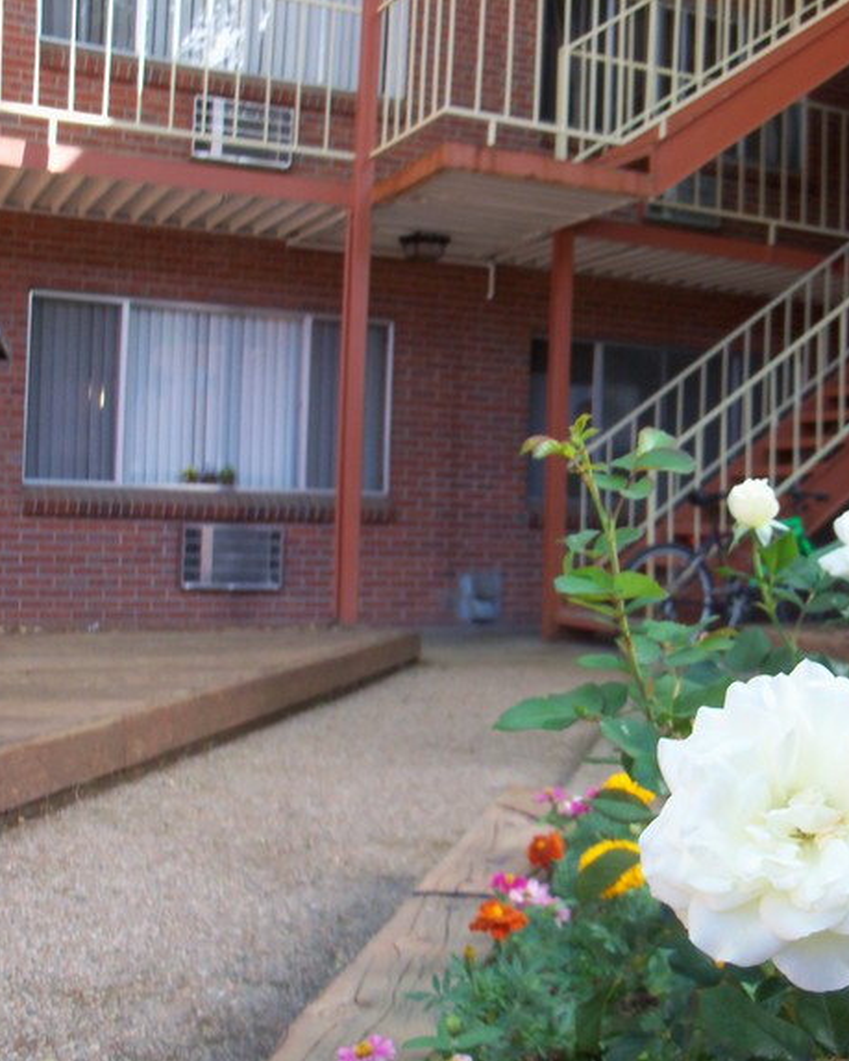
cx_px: 695
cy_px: 532
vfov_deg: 40.3
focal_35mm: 46
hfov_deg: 31.8
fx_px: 1445
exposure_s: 1/40
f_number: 3
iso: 64
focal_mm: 6.3
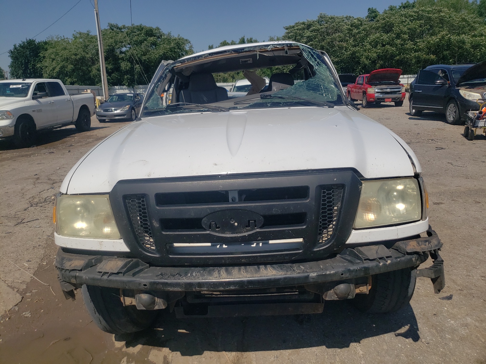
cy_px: 182
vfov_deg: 53.1
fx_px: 365
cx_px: 243
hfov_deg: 67.3
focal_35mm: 26
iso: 51
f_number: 1.5
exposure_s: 1/10000
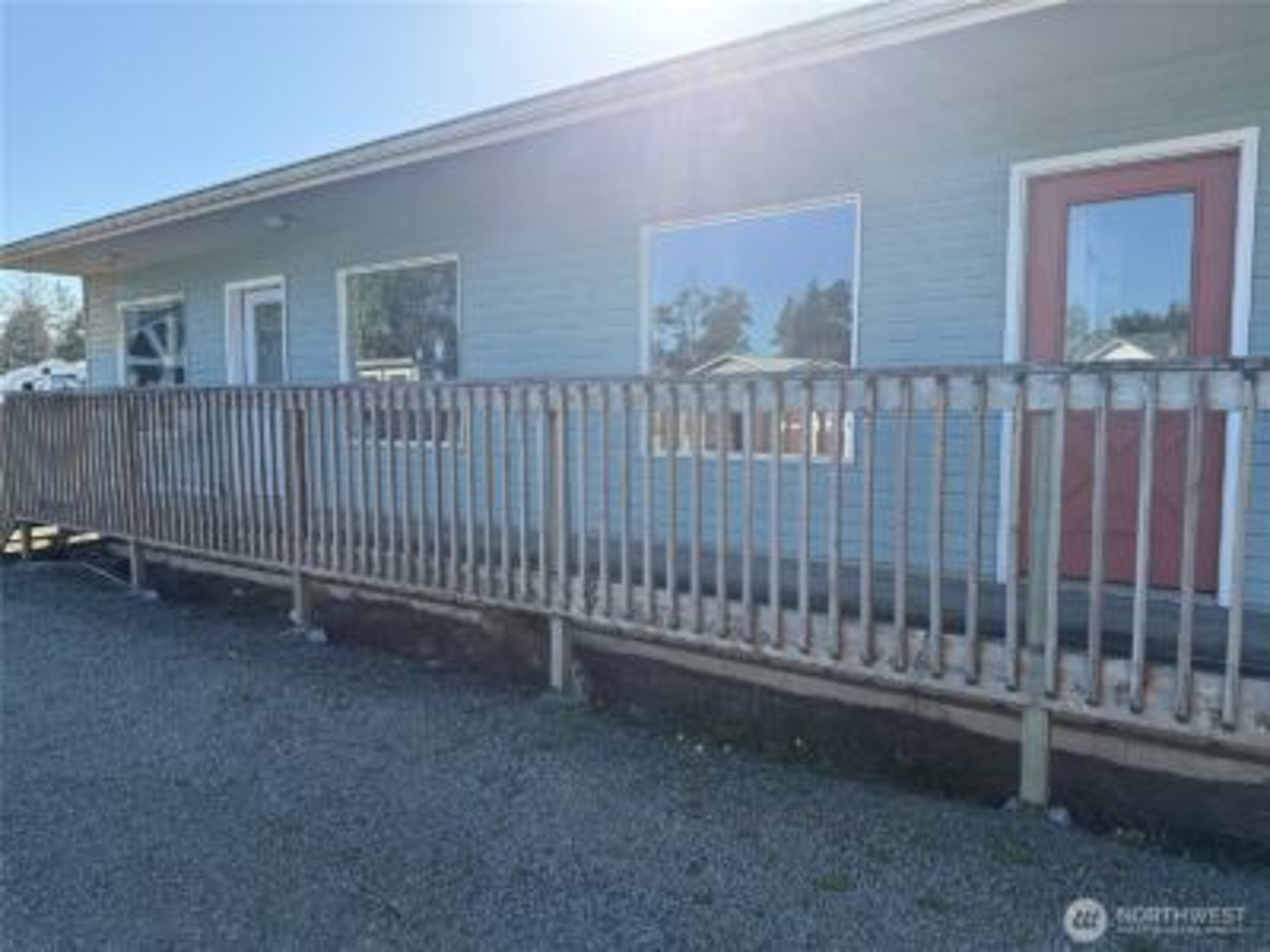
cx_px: 635
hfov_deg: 71.6
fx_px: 881
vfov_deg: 56.8
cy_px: 476
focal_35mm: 24
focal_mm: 6.76
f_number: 1.78
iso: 100
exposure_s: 1/2445
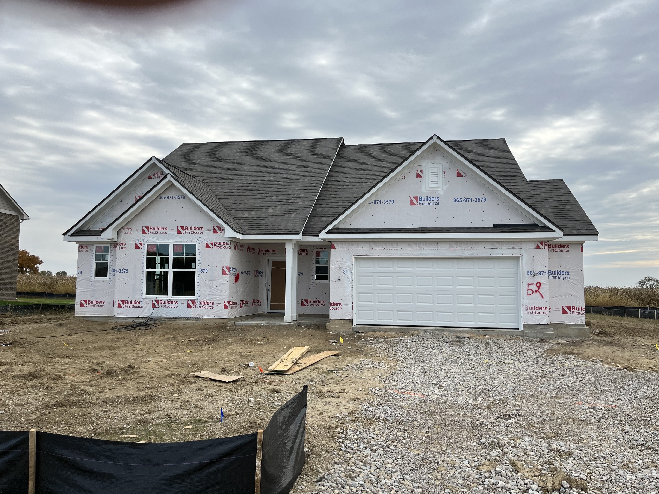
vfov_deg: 53.1
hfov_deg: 67.3
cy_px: 247
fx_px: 495
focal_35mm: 26
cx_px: 330
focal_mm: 5.1
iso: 50
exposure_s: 1/3876
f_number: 1.6
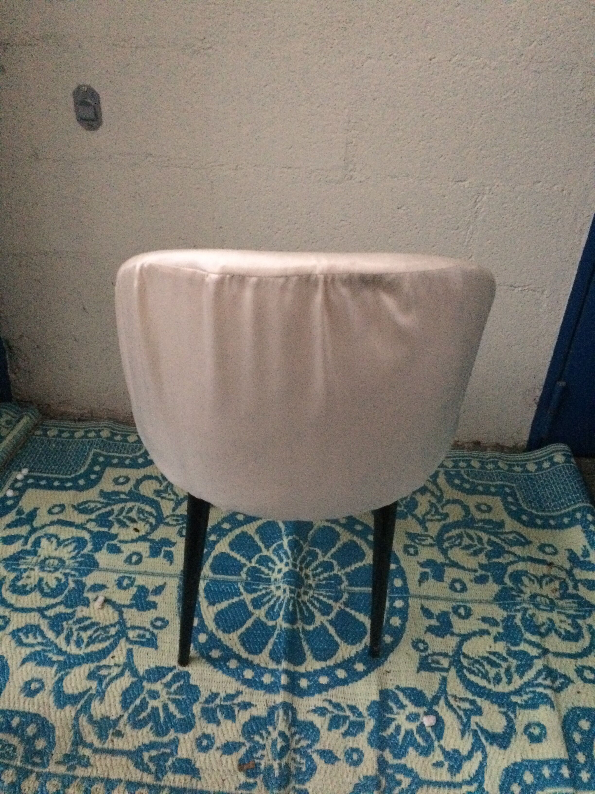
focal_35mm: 29
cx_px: 298
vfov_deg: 61.7
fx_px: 665
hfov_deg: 48.2
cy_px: 397
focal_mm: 4.15
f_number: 2.2
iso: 640
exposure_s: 1/17
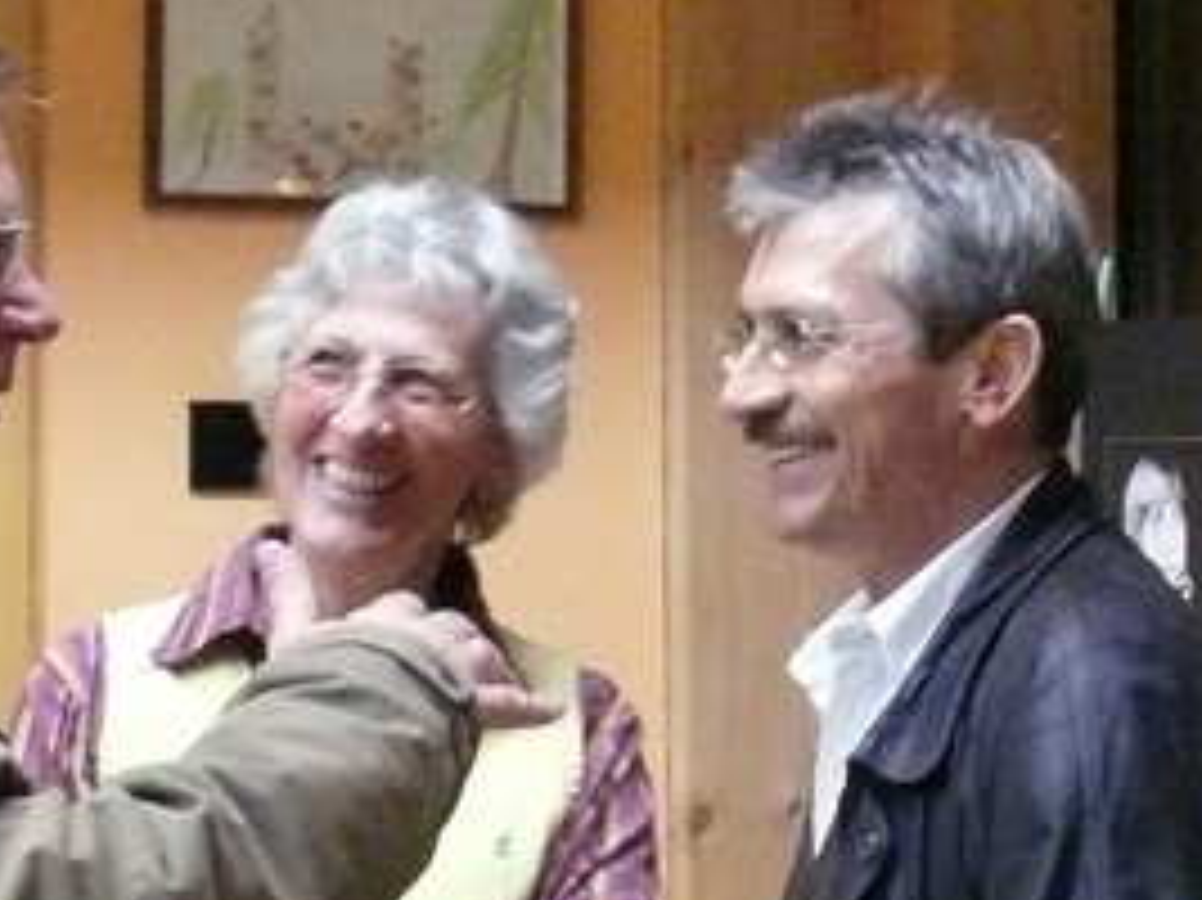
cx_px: 1409
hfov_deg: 13.2
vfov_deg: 10.1
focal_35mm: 146
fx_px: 5067
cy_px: 351
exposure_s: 1/25
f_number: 2.8
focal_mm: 8.2
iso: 800
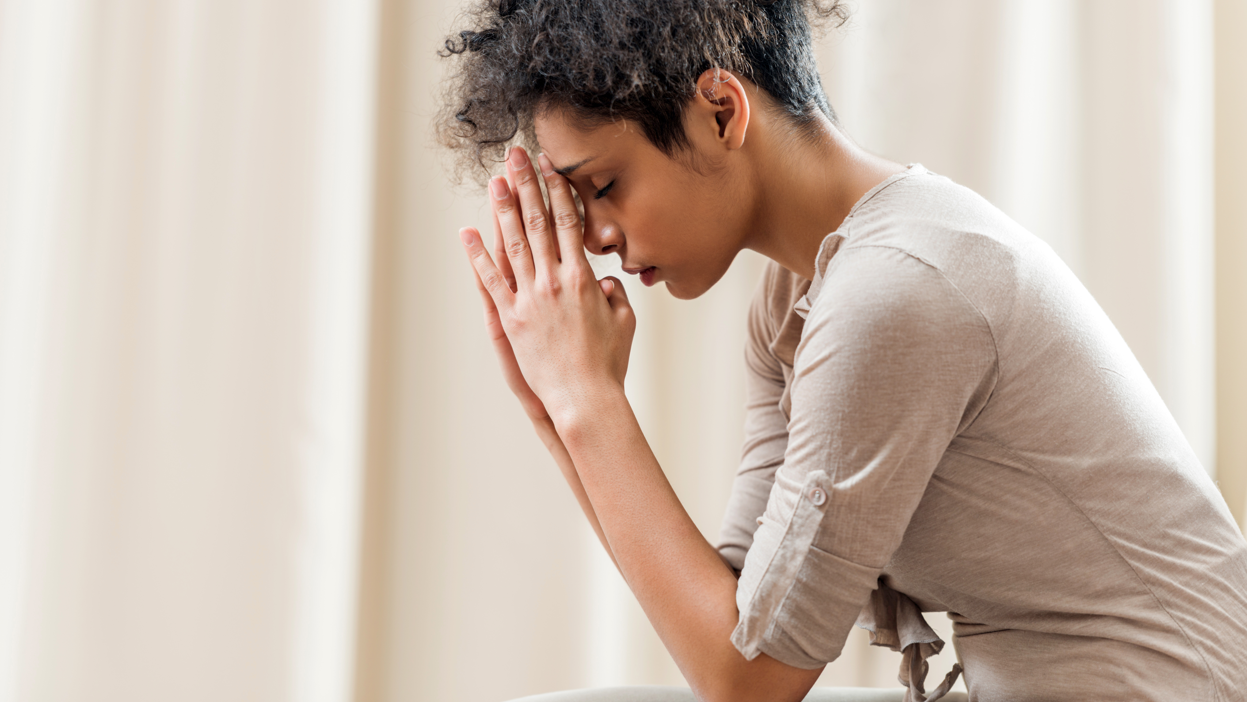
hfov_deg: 11.1
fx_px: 6415
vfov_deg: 6.3
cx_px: 624
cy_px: 362
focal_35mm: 194
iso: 100
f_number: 2.8
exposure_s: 1/200
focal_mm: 185
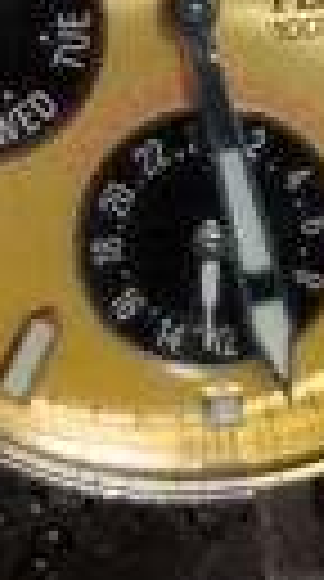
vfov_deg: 10.5
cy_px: -108
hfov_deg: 5.9
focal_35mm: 203
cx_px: 202
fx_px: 3119
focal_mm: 5.25
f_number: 1.75
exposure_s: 1/33.3
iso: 801
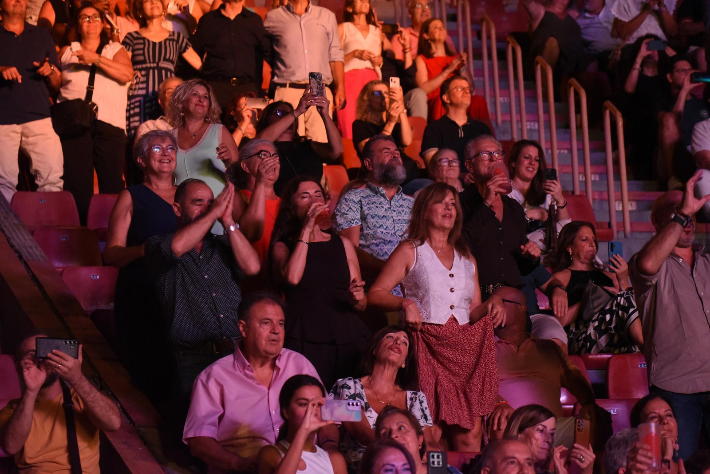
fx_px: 2565
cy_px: 237
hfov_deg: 15.8
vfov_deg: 10.6
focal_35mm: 130
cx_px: 355
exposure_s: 1/125
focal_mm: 130
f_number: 4
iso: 8000
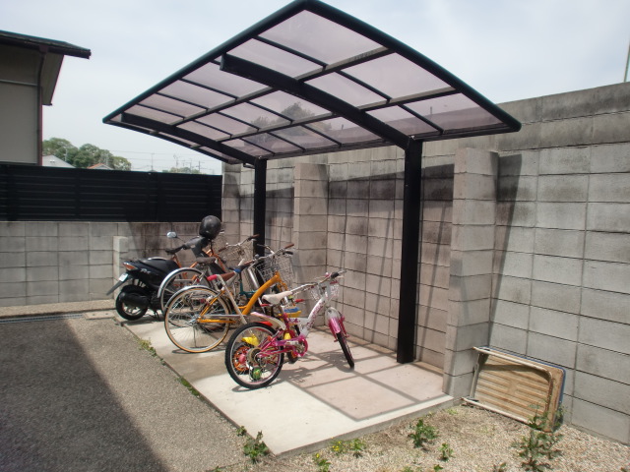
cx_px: 315
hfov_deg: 63.4
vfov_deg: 49.7
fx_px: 510
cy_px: 236
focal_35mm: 28
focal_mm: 4.65
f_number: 7.8
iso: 64
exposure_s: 1/160
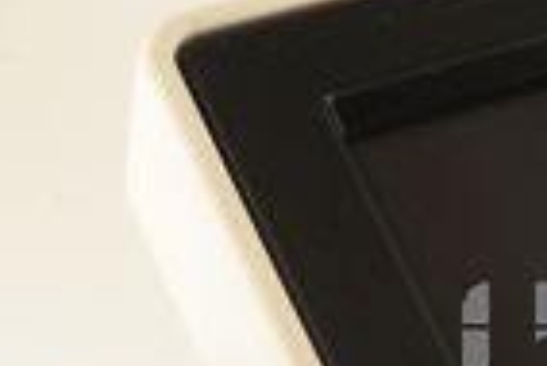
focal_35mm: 211
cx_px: 847
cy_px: 376
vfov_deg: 6.5
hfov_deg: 9.4
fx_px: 3209
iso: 1600
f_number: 14
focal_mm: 50
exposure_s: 1/125
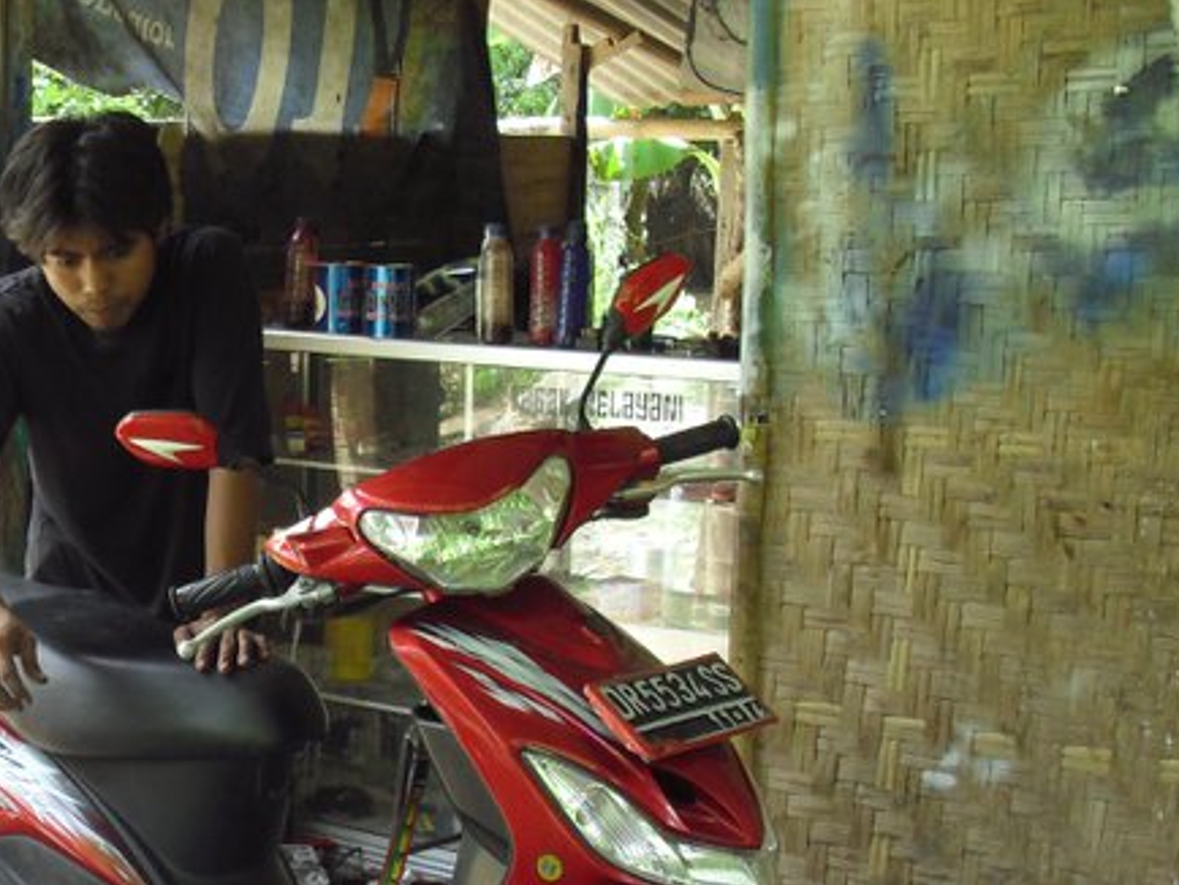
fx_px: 2385
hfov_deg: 26.9
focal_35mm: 70
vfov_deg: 20.9
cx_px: 130
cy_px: 619
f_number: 2.8
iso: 100
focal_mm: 6.2
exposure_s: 1/80
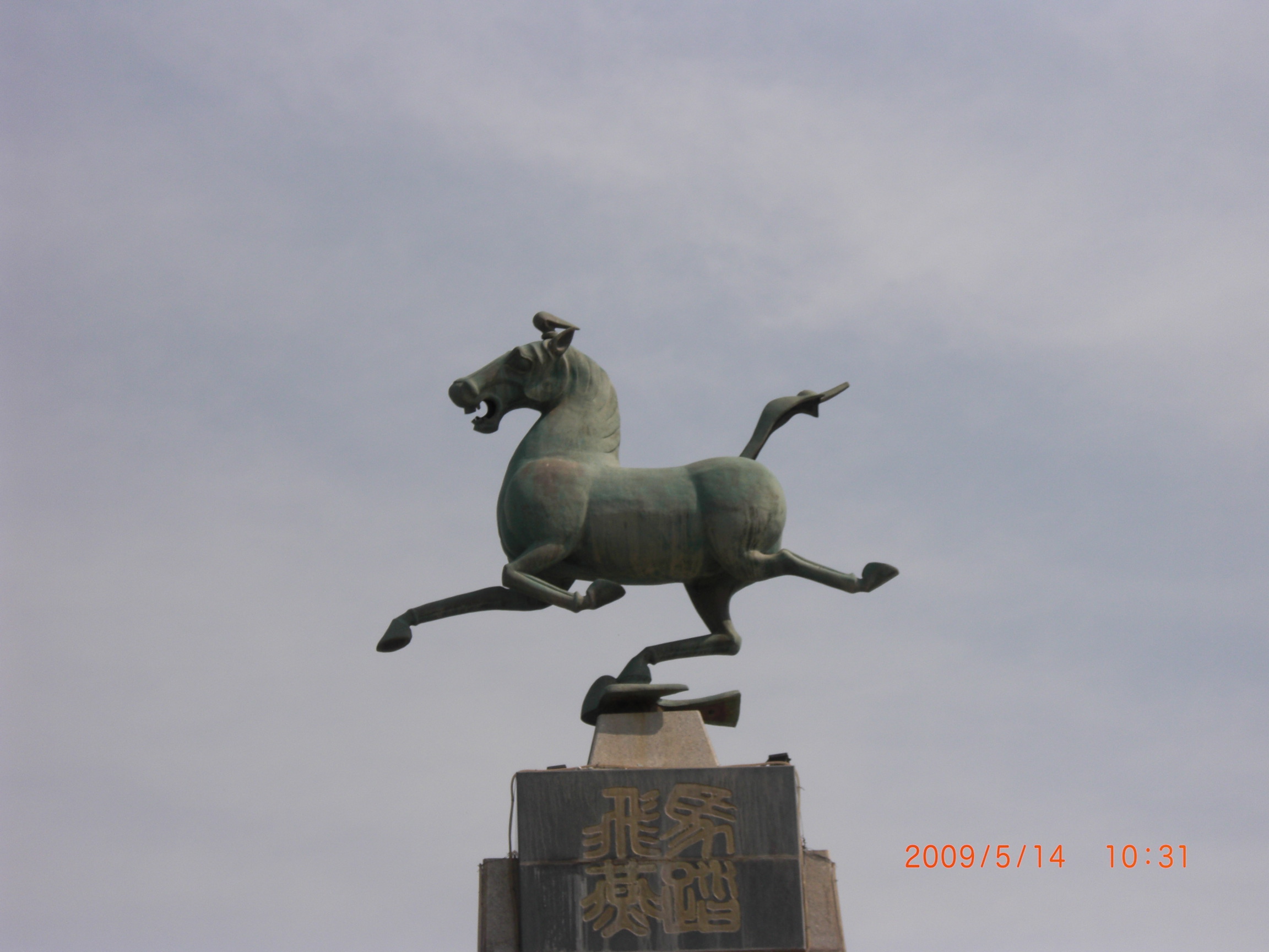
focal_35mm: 108
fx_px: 3959
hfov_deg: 18.2
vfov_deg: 13.7
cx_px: 634
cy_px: 476
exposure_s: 1/640
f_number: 5.3
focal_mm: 18.9
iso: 50
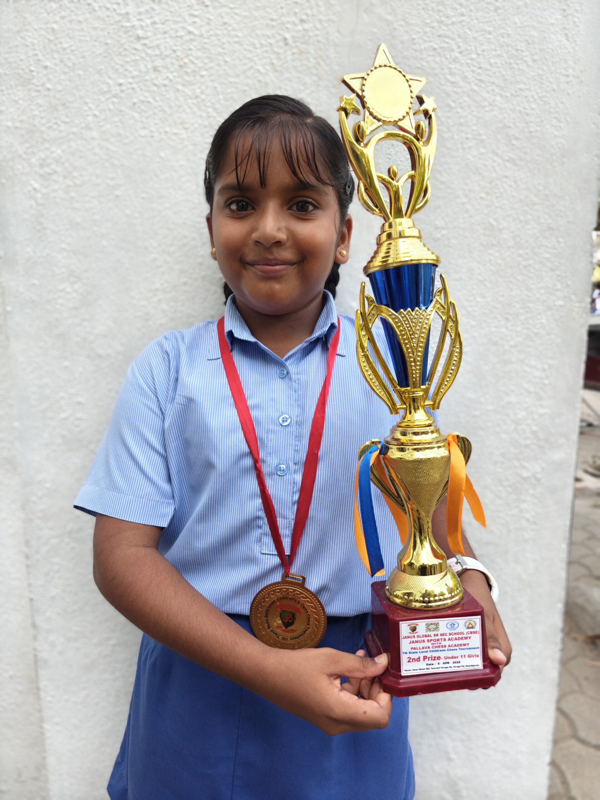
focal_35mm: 23
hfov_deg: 58.9
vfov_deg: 73.9
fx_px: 532
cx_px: 300
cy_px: 400
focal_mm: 6.06
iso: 50
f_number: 2.8
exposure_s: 1/421
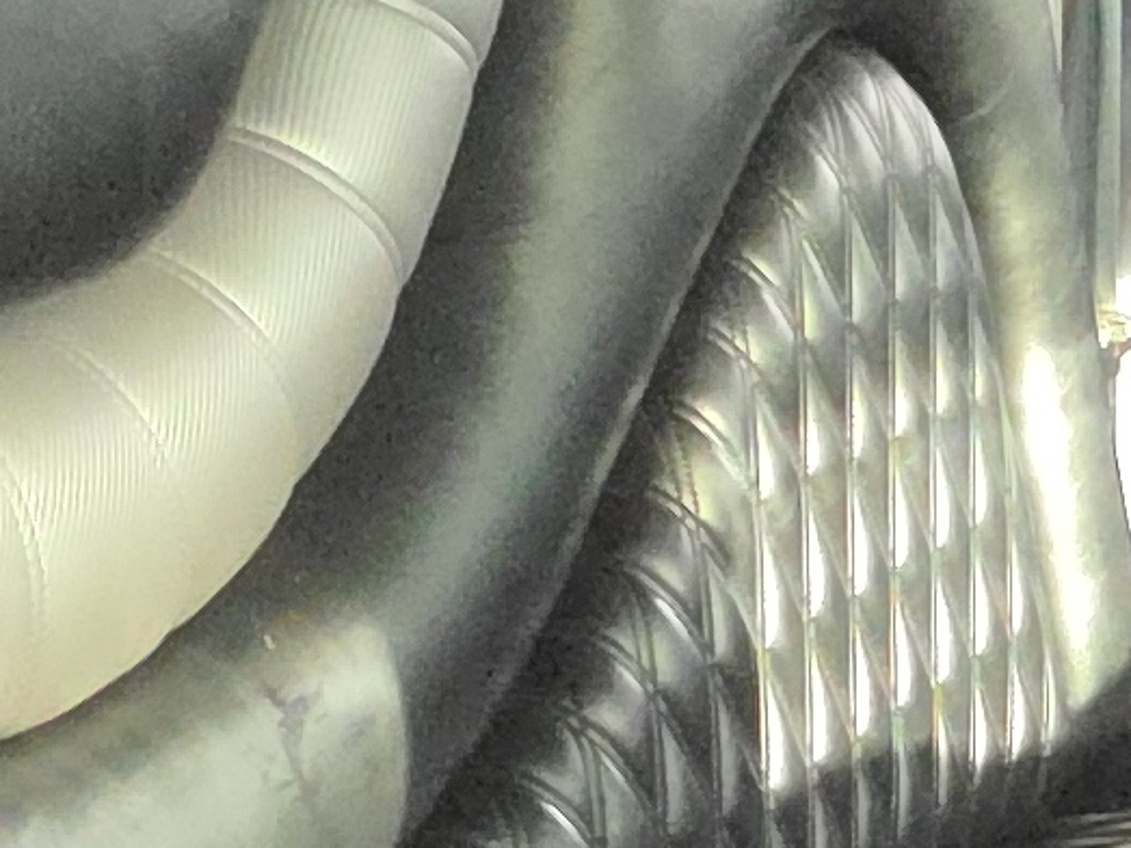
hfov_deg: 10.8
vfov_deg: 8.3
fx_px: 5749
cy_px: 1281
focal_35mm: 176
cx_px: 1682
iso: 1600
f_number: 1.7
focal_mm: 6.3
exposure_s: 1/120
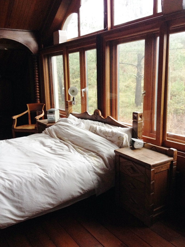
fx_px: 249
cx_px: 92
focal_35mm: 35
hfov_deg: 40.7
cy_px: 124
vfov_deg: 52.6
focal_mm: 4.28
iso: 250
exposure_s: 1/20
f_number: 2.4
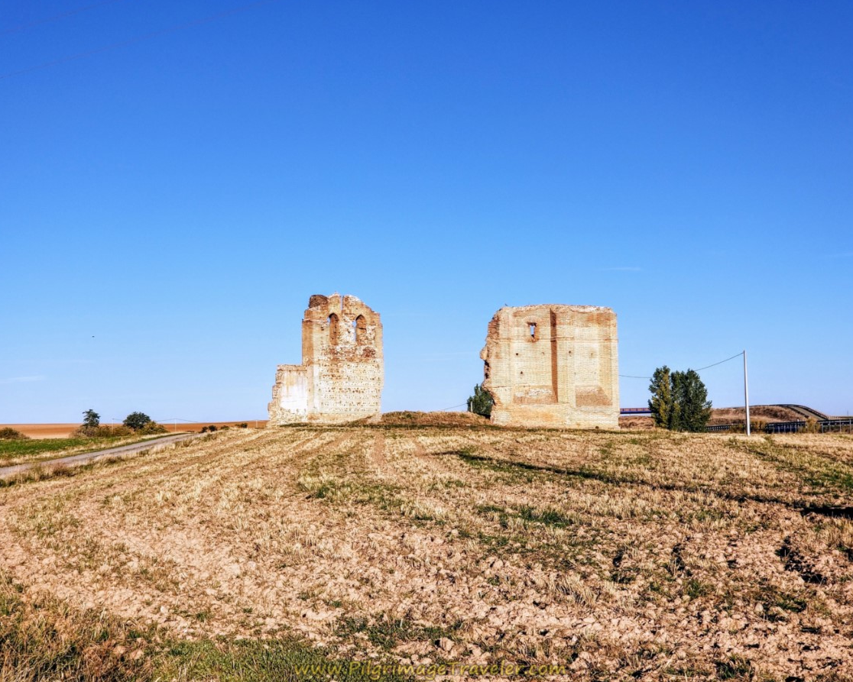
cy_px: 339
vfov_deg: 27.6
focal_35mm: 55
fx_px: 1389
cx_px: 430
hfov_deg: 34.1
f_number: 2.4
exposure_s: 1/1020
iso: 25
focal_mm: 6
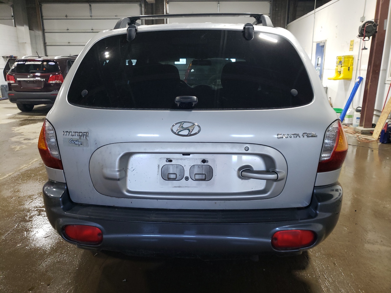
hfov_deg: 67.3
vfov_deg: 53.1
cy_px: 146
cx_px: 196
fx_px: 294
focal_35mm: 26
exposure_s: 1/60.2
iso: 125
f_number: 1.5
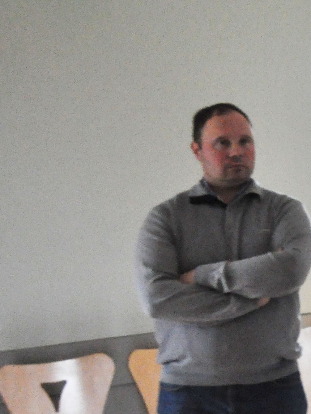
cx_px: 647
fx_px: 1545
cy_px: 308
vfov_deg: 15.2
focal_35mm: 129
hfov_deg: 10.5
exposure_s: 1/60
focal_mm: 28
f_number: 4
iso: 2000
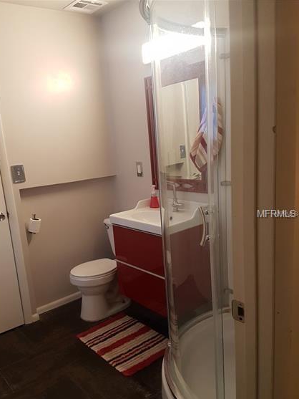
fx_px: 322
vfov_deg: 63.4
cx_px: 139
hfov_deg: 49.7
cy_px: 214
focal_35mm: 28
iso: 200
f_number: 1.7
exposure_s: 1/60
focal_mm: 4.2
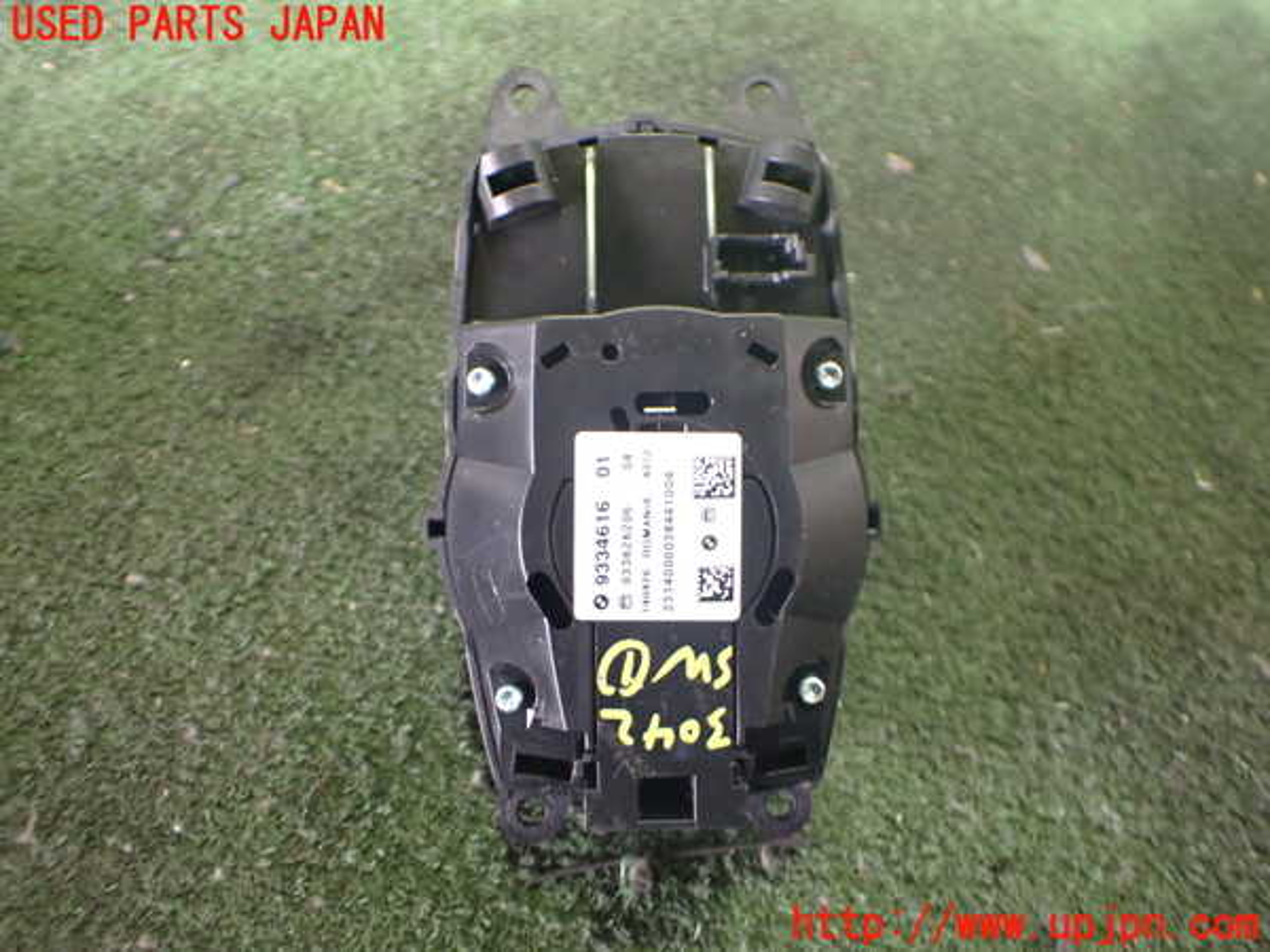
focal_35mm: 30
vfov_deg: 46.8
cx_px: 635
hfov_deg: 60.0
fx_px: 1101
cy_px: 476
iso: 800
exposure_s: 1/40
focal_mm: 5.4
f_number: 2.3
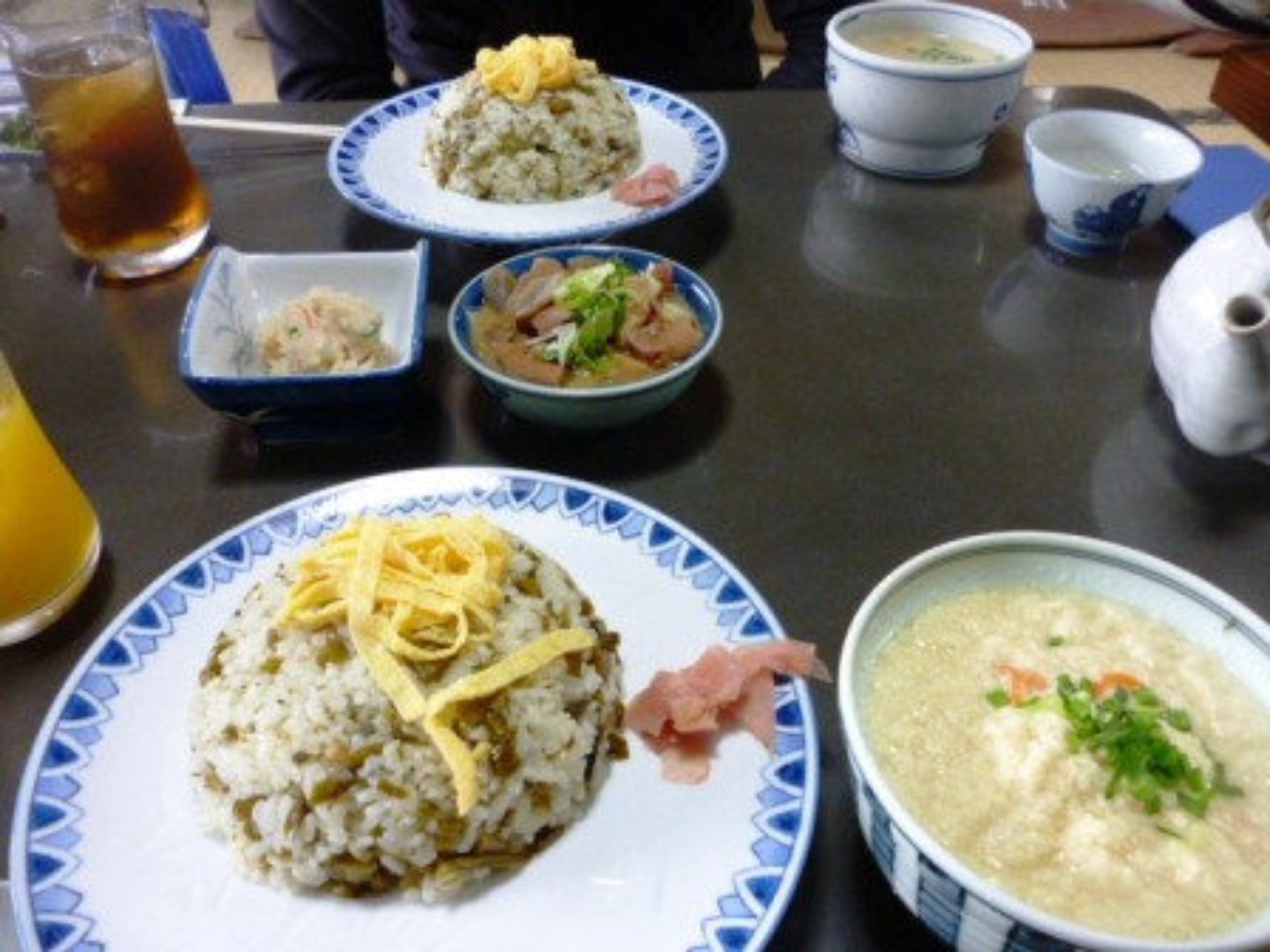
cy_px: 476
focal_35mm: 28
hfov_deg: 63.4
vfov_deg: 49.7
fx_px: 1027
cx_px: 635
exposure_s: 1/20
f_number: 3.1
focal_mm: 5
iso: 400
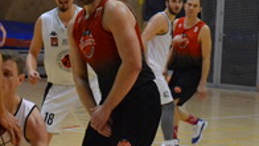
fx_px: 1291
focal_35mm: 188
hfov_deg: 11.4
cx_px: 18
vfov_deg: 6.4
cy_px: 35
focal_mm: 55
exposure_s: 1/200
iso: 3200
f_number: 5.6
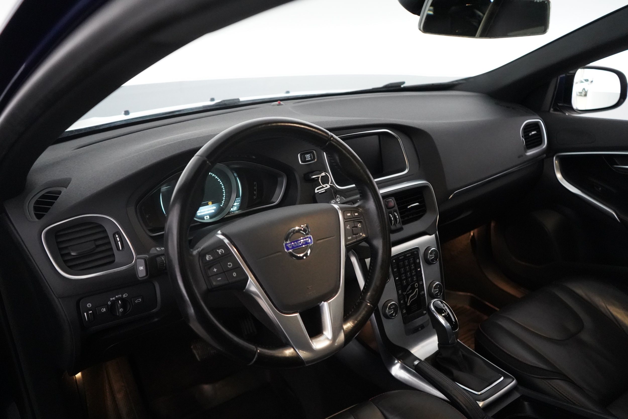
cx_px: 314
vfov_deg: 46.4
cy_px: 210
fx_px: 488
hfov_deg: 65.5
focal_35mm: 28
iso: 12800
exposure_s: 1/160
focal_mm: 28
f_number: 3.5
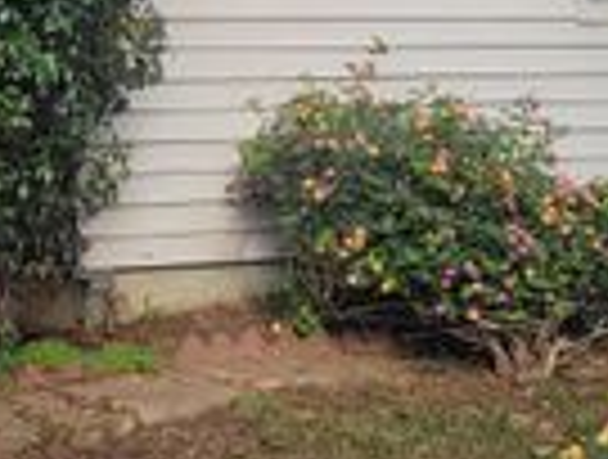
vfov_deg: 15.0
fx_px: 1691
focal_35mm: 96
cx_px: 198
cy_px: -61
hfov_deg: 20.3
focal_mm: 5.4
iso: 40
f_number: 1.8
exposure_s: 1/1468
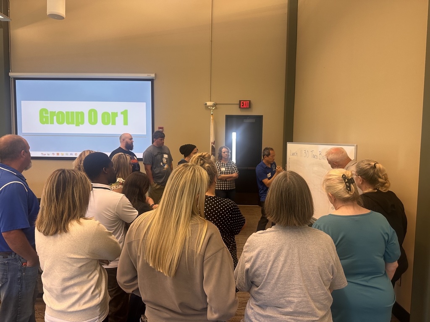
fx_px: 298
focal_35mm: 24
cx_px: 215
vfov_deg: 56.8
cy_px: 161
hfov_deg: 71.6
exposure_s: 1/120
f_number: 1.78
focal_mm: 6.86
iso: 160
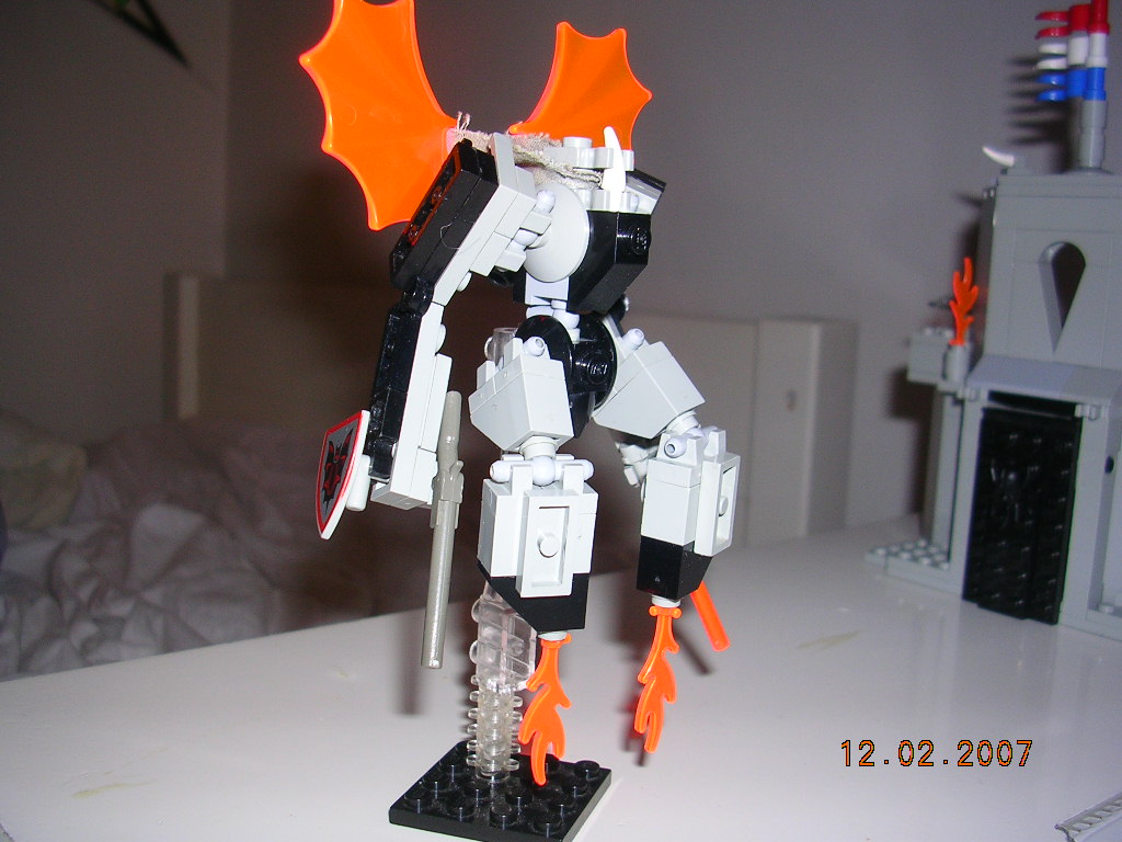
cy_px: 421
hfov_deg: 49.0
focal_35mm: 38
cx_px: 561
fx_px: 1232
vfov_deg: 37.7
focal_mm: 5.8
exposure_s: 1/60.1
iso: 50
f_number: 2.8
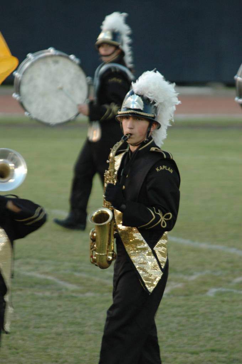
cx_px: 121
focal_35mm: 600
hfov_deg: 2.3
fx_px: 6066
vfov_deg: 3.4
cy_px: 182
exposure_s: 1/60
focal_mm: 400
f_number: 5.6
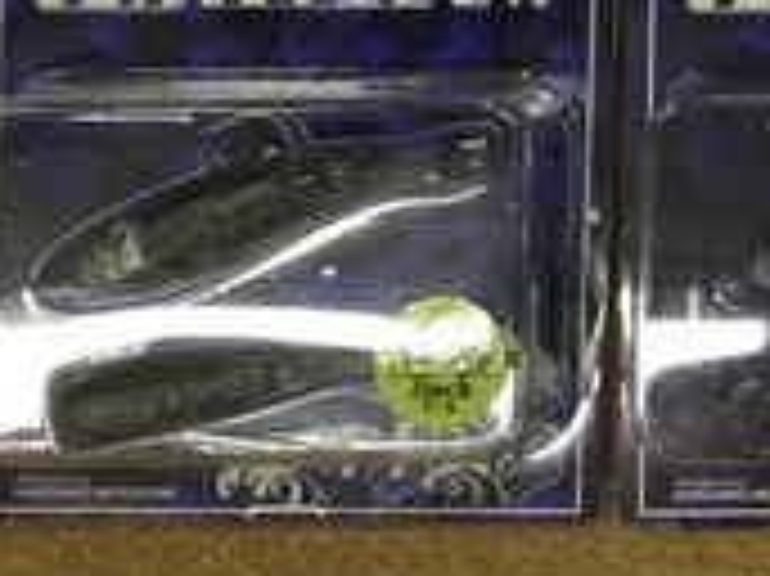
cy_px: -297
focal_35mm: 109
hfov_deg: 16.0
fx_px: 2423
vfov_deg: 12.8
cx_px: 1261
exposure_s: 1/40
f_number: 2.4
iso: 25
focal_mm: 3.3
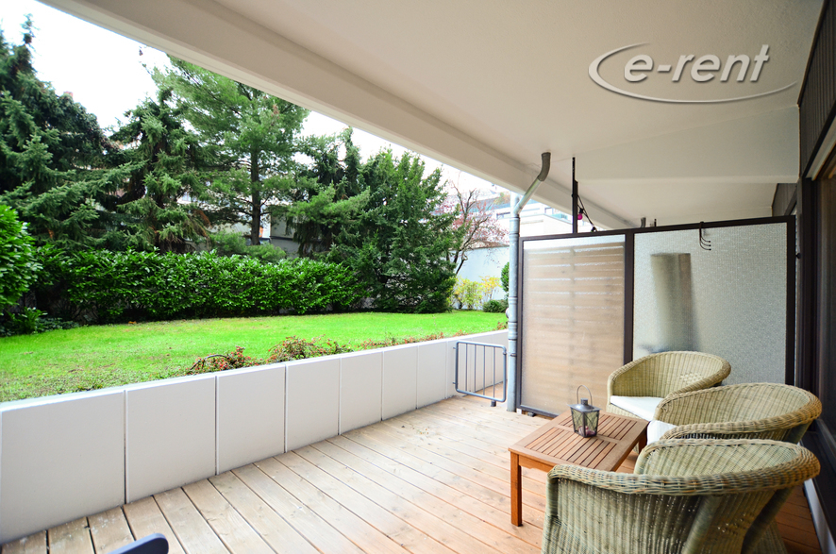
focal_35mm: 15
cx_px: 418
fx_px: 348
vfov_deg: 77.1
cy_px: 277
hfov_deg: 100.5
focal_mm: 10
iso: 560
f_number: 3.5
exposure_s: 1/50
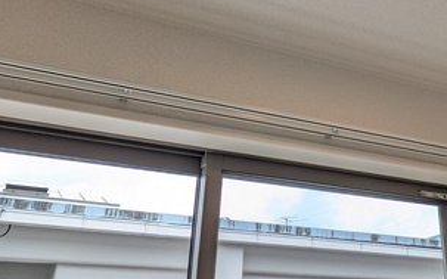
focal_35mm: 47
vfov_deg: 26.9
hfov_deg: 41.5
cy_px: 59
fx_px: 572
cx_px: 329
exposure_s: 1/312
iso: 49
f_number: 2.2
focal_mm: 1.83
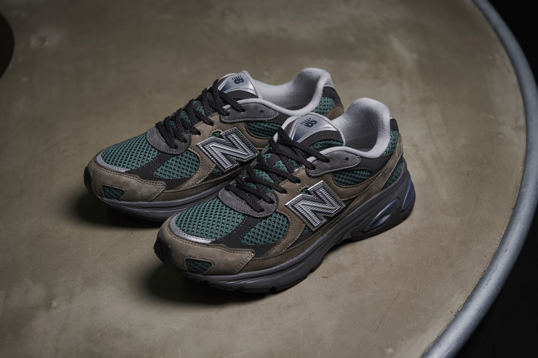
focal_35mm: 71
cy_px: 179
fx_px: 1061
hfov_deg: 28.5
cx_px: 272
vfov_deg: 19.2
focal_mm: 70
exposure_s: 1/125
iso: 200
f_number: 5.6
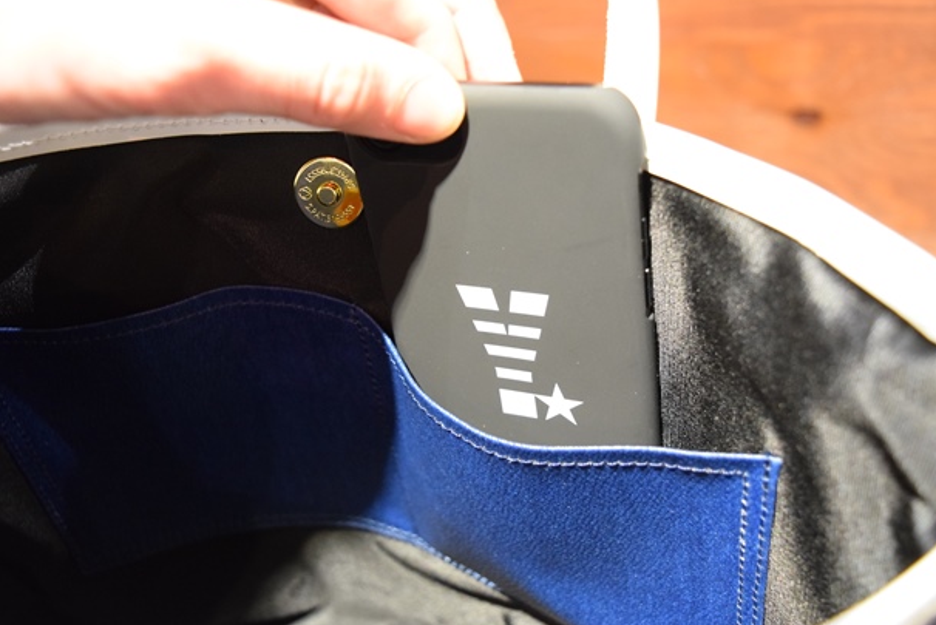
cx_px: 493
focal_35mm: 38
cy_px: 313
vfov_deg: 35.1
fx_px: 989
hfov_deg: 50.6
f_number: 4
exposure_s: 1/20
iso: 3200
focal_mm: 24
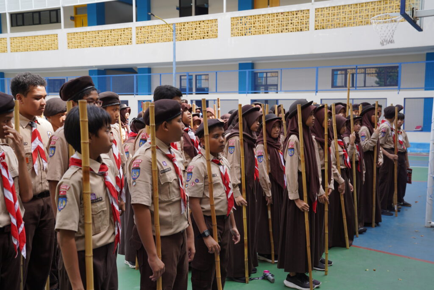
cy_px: 145
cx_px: 217
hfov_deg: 46.4
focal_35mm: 42
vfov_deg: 31.9
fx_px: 506
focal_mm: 42
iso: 160
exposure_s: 1/160
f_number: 5
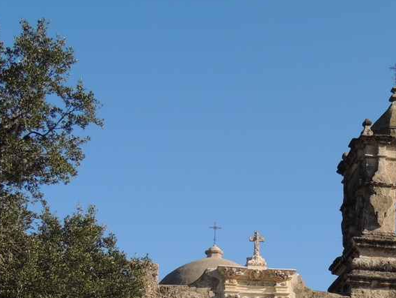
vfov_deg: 15.9
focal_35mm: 90
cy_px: 331
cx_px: 402
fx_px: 1030
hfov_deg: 21.0
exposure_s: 1/1000
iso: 100
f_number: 3.3
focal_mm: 7.1
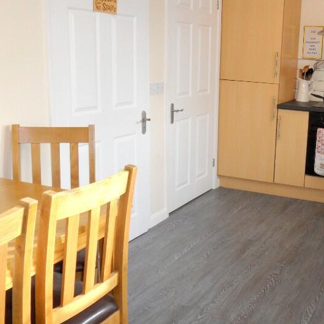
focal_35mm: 41
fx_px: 434
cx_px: 270
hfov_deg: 39.0
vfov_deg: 40.9
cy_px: 153
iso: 100
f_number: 3.2
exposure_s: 1/45
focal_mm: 3.9
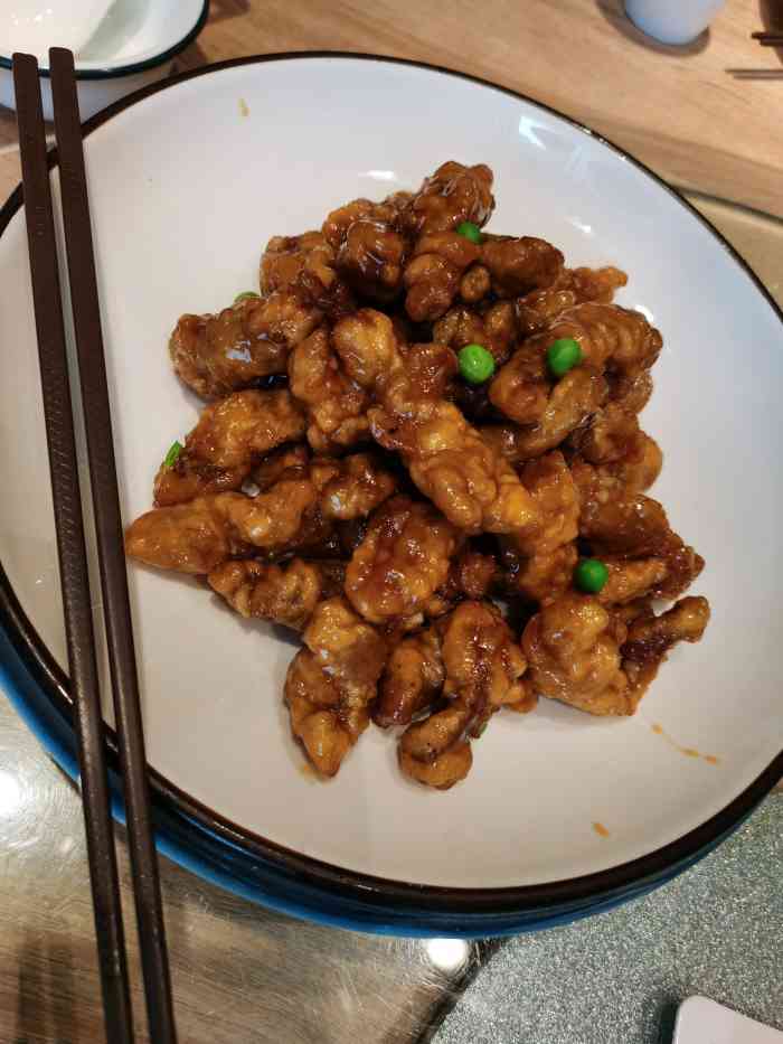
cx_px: 392
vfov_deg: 65.3
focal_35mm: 27
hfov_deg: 51.4
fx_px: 814
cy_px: 522
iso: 64
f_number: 1.8
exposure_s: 1/100
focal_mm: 5.58
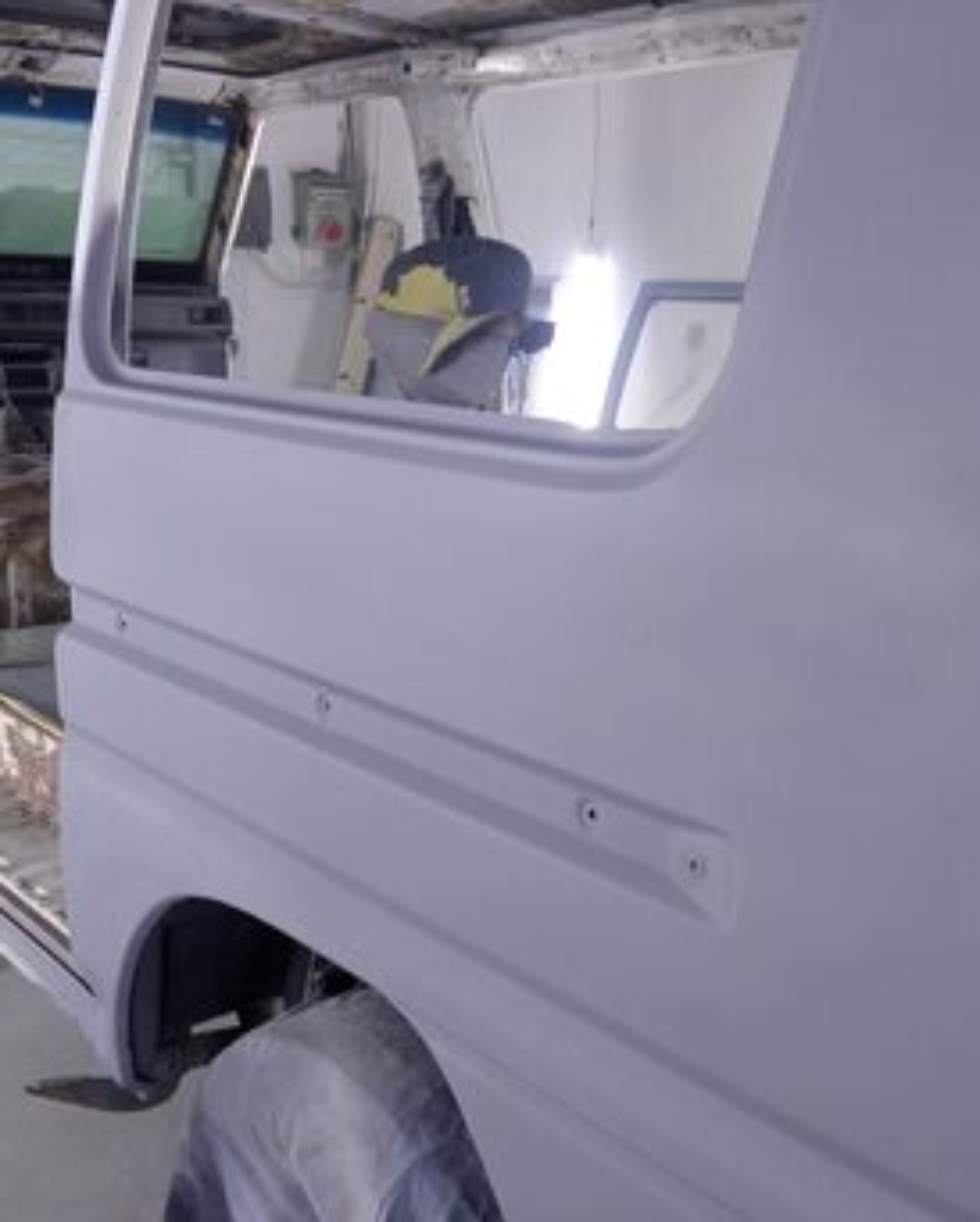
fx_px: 1376
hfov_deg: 39.2
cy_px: 649
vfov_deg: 47.9
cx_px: 483
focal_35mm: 38
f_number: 2.2
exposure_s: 1/33.3
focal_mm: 3.79
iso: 320
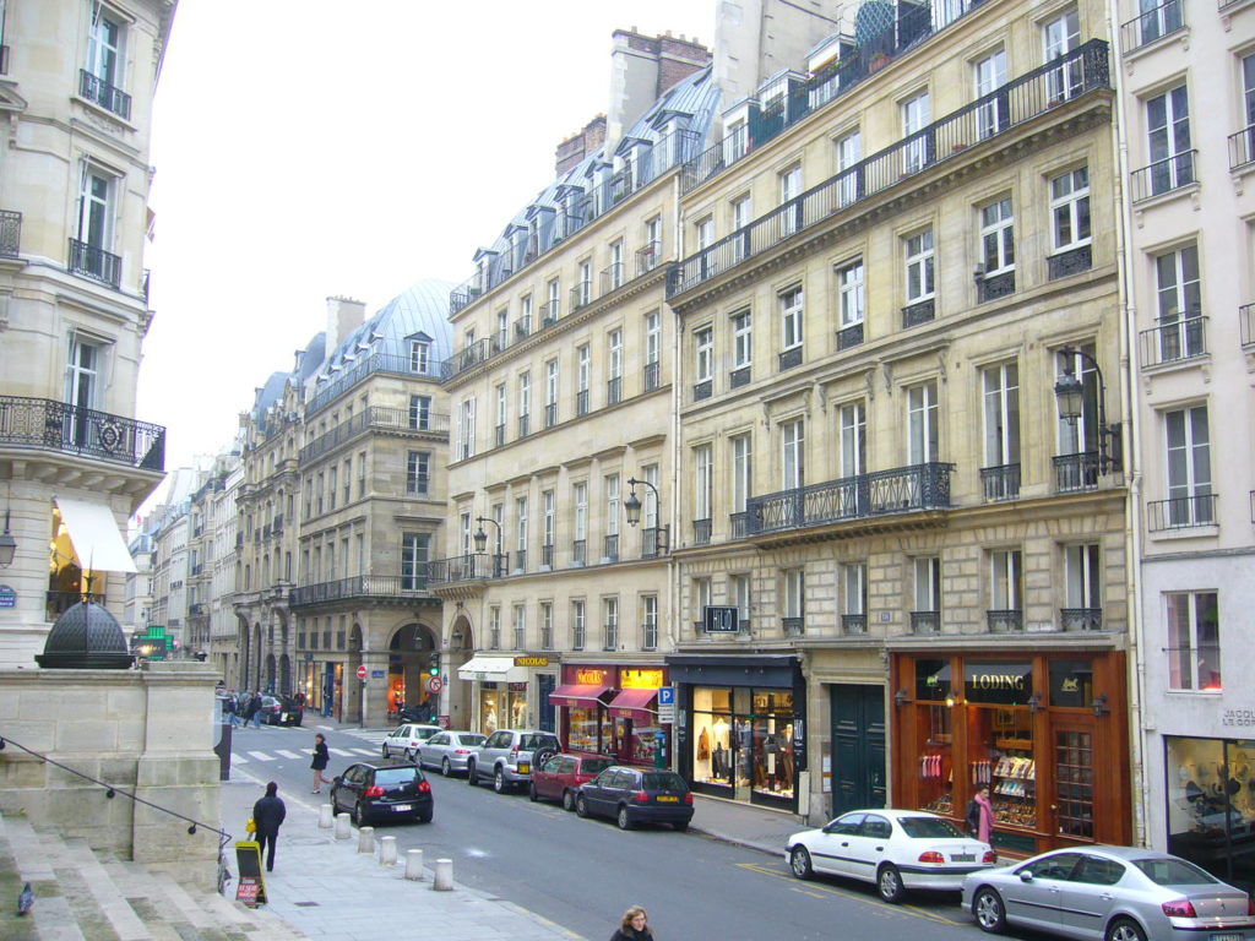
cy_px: 470
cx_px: 628
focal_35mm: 35
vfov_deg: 40.7
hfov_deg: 52.6
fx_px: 1269
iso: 80
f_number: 2.8
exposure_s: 1/30
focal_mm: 5.8
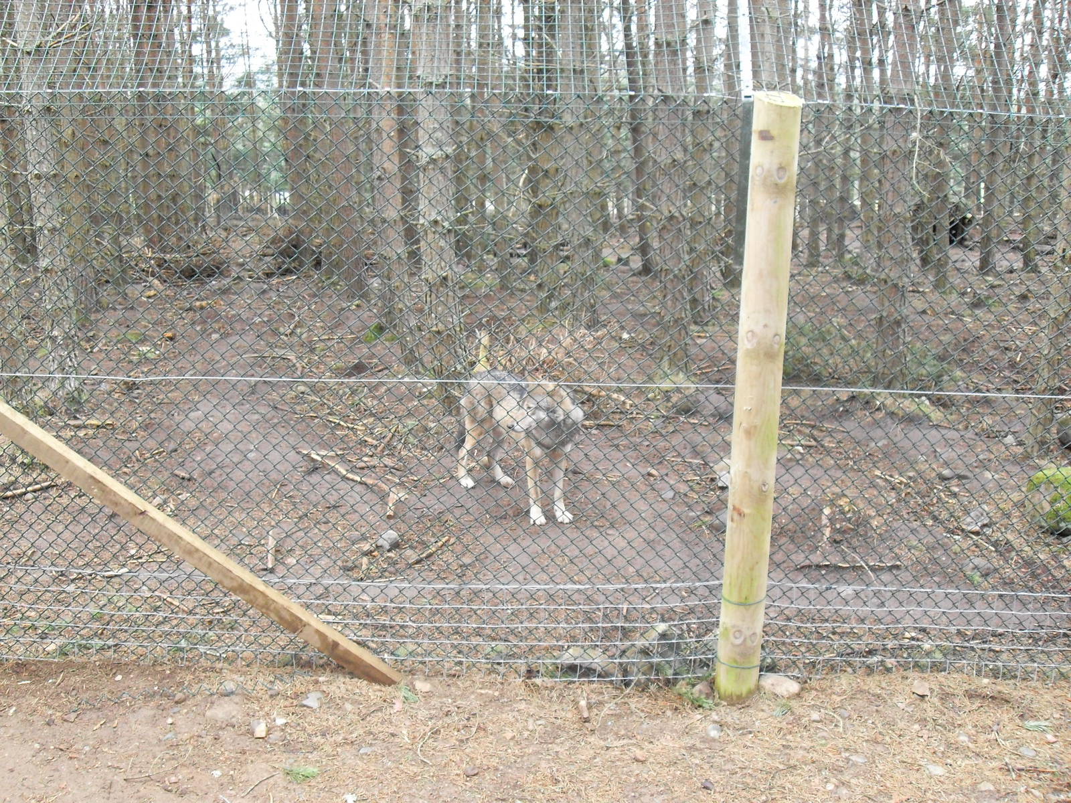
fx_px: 1145
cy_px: 402
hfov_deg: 50.1
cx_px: 536
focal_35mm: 37
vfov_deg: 38.7
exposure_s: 1/45
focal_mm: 6.3
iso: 320
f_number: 2.8
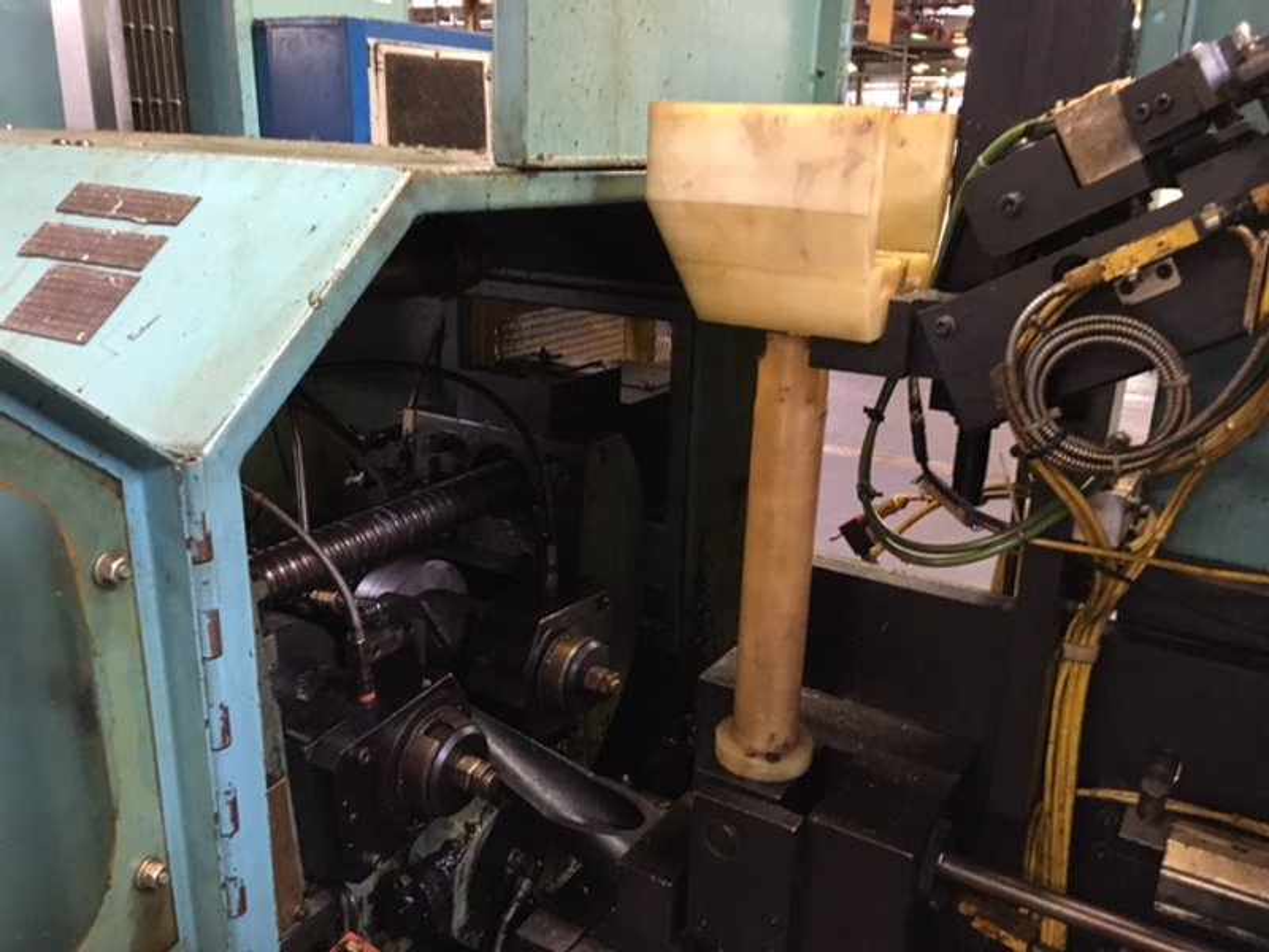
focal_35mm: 29
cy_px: 476
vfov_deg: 48.2
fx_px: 1063
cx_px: 634
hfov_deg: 61.7
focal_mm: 4.15
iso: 250
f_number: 2.2
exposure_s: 1/15
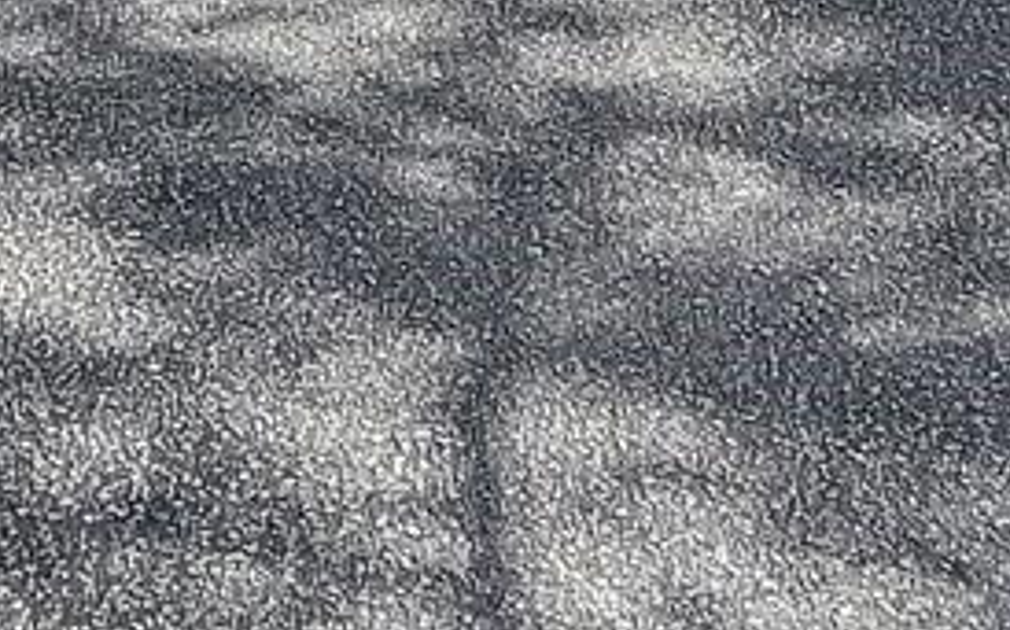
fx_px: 3462
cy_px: -1323
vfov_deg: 8.5
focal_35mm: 126
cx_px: 254
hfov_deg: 16.5
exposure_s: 1/500
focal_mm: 16.5
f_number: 14
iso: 640
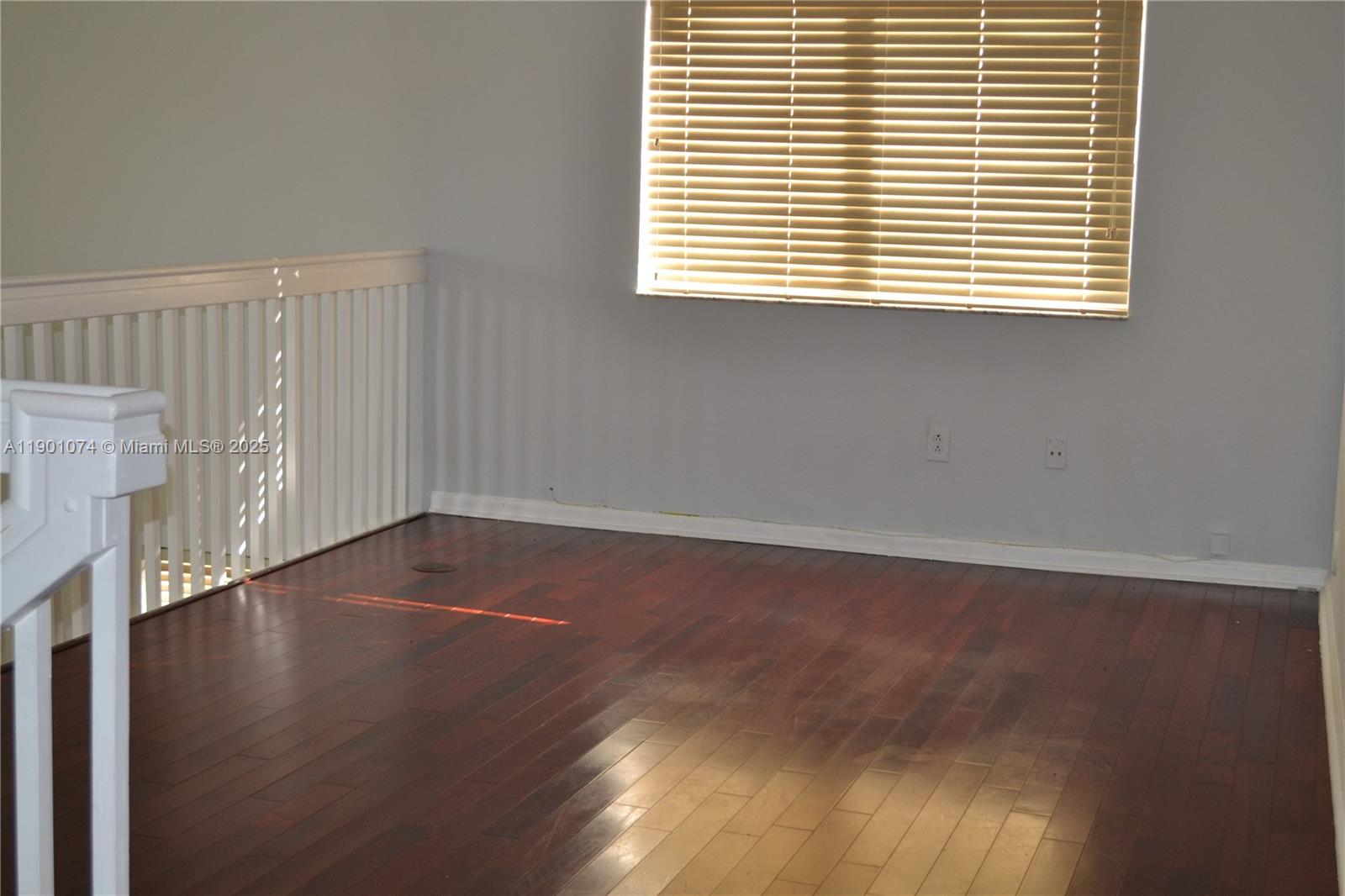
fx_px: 1793
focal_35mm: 48
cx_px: 672
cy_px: 448
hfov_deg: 41.1
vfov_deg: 28.1
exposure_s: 1/60
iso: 500
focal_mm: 32
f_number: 4.8
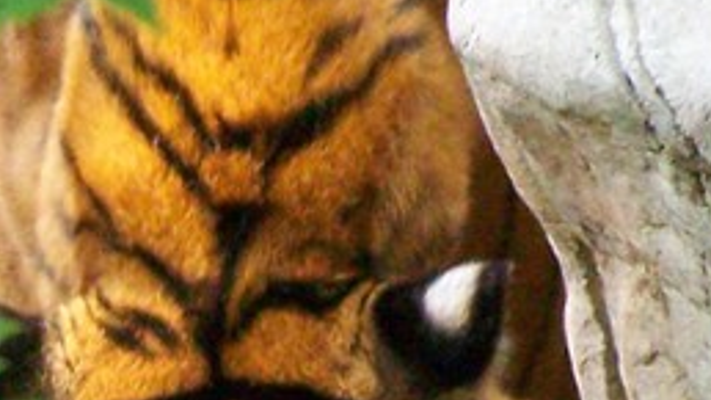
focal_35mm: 1023
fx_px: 19283
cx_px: -47
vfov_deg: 1.2
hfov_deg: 2.1
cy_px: 410
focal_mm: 31.3
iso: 400
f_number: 3.2
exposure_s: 1/200
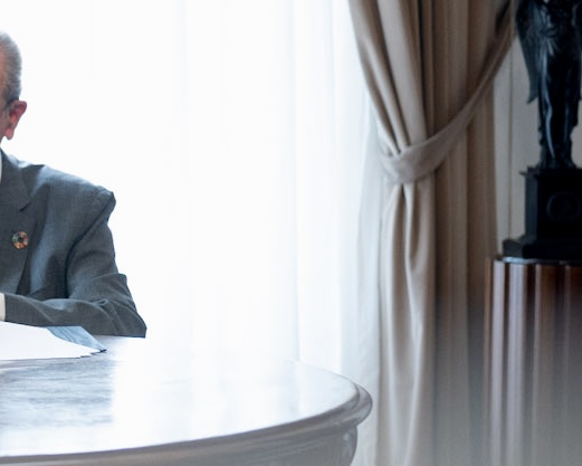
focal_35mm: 129
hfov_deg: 13.8
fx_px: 2222
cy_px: 225
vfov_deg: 12.0
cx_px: -347
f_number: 1.4
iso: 1000
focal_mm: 35
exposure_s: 1/200
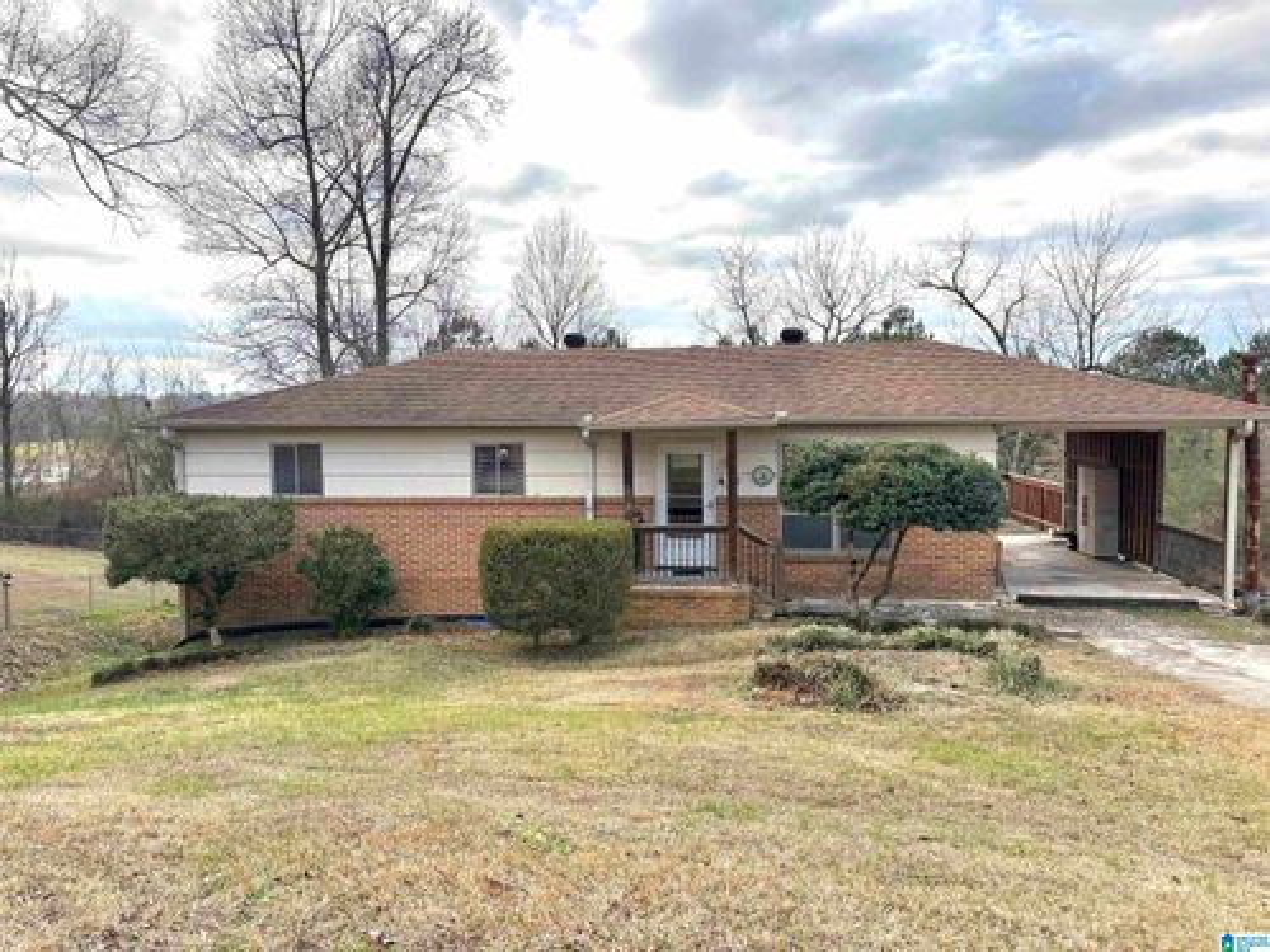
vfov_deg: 53.1
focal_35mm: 26
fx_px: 954
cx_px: 635
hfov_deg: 67.3
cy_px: 476
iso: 50
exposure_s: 1/1912
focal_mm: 5.96
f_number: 1.6
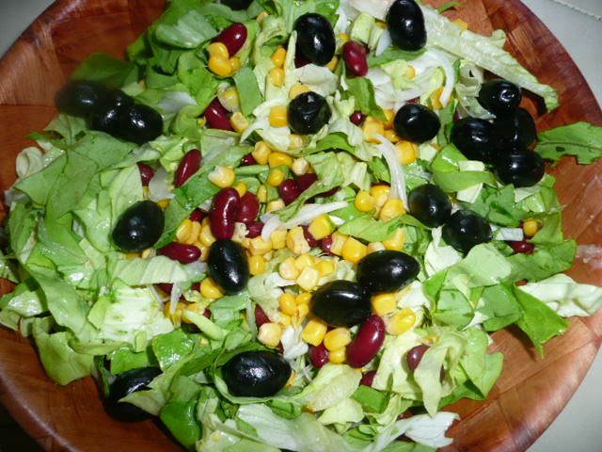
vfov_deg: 49.7
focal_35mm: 28
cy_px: 226
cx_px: 301
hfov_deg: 63.4
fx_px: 487
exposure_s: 1/30
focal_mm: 4.6
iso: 100
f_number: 3.3
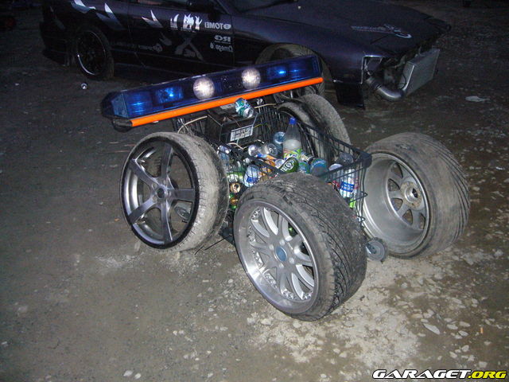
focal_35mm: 35
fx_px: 515
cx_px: 254
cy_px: 191
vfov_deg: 40.7
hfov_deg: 52.6
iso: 400
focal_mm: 5.8
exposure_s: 1/60
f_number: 2.8
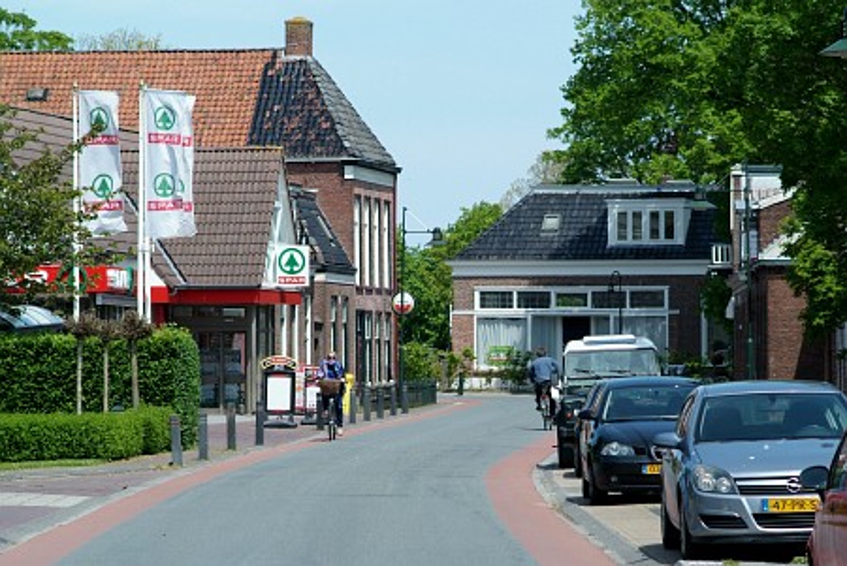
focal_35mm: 203
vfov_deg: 6.8
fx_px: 4781
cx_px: 424
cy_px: 283
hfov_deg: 10.1
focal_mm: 135
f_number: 6.7
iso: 400
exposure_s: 1/1000
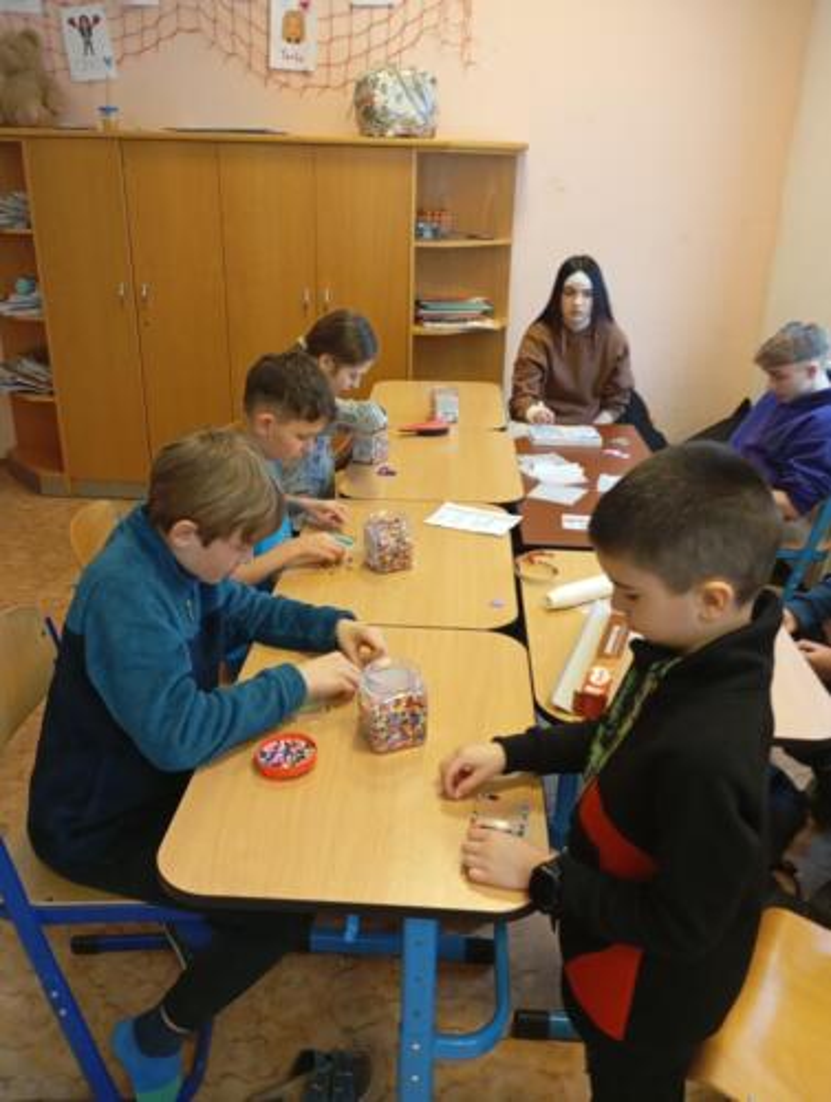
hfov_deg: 49.9
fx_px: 893
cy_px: 551
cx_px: 416
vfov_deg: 63.3
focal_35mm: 28
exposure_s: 1/33.3
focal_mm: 4.27
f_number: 1.8
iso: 987
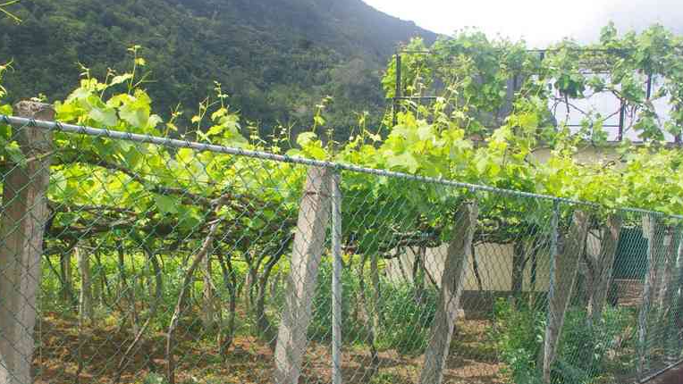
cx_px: 267
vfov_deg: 31.5
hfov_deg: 53.5
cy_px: 280
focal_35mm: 37
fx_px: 670
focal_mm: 18
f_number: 11
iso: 200
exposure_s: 1/40
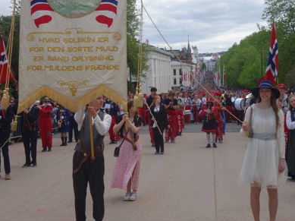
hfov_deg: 37.7
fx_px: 426
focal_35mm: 50
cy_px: 72
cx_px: 200
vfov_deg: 28.8
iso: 125
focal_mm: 10.4
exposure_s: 1/320
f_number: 5.6
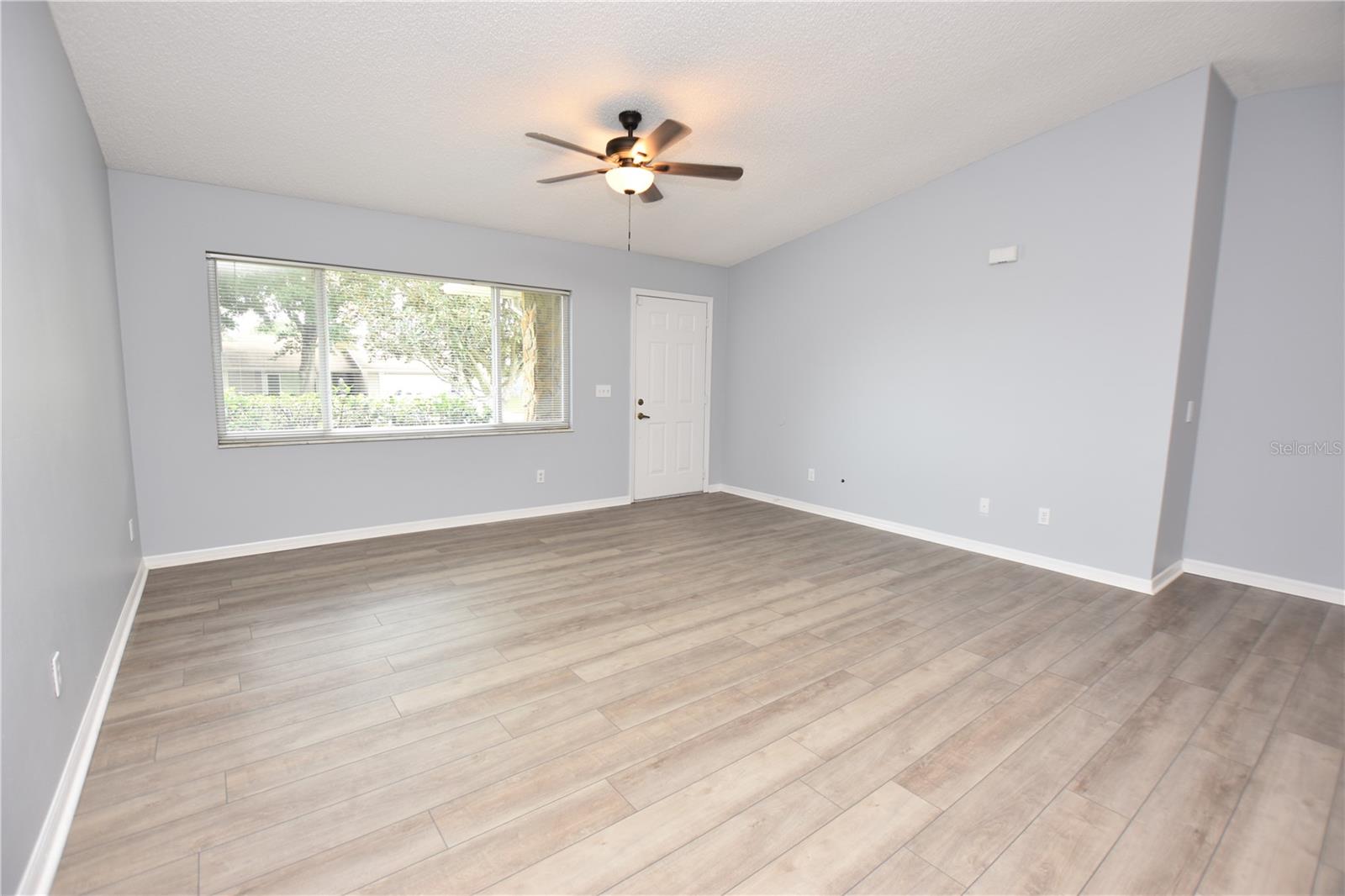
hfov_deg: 100.4
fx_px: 560
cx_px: 672
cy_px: 448
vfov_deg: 77.3
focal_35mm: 15
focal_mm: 10
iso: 250
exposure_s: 1/60
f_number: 4
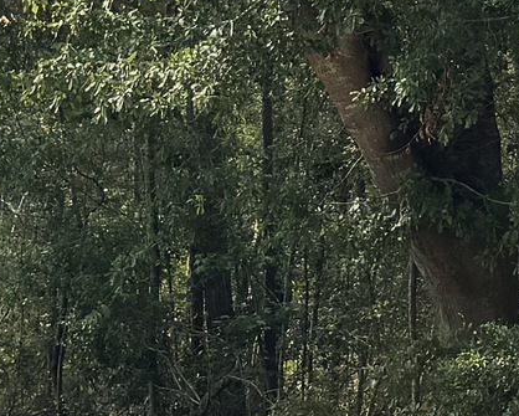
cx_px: 478
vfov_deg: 8.8
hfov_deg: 11.1
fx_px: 2644
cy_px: -190
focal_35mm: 172
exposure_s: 1/2174
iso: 80
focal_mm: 6.76
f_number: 1.78
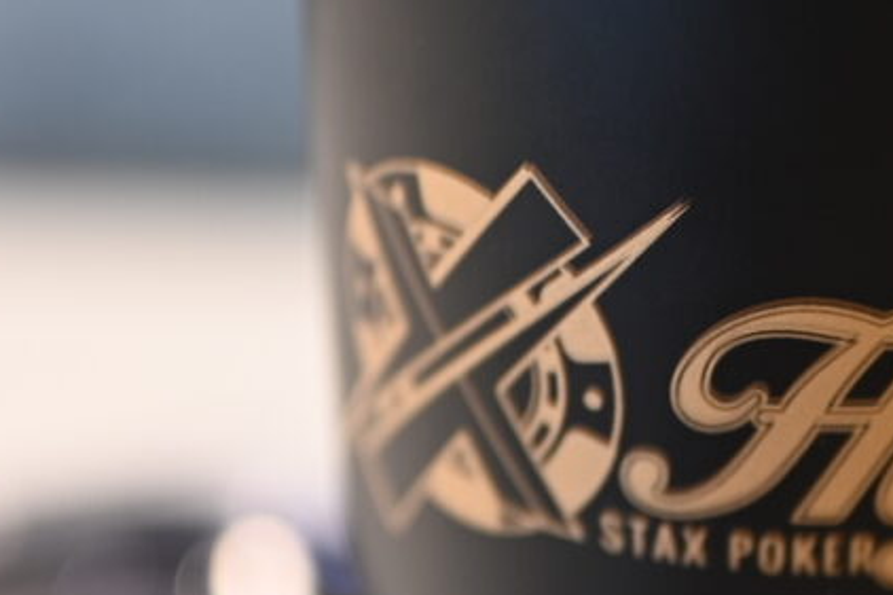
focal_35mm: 182
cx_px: 751
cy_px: 254
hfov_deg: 11.3
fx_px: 4513
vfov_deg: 7.5
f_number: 1.8
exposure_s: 1/13
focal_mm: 50
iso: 200
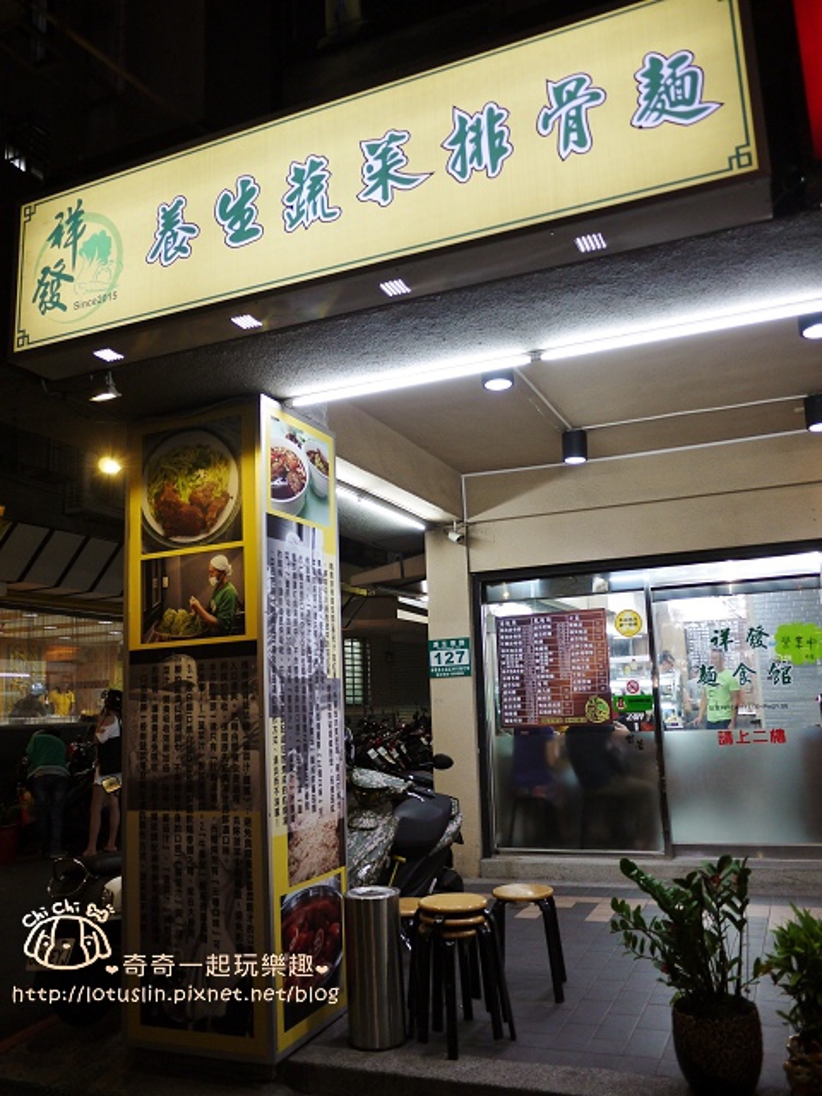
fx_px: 887
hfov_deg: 49.7
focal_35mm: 28
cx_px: 411
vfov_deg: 63.4
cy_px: 548
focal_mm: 14
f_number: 2.5
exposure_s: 1/60
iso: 200
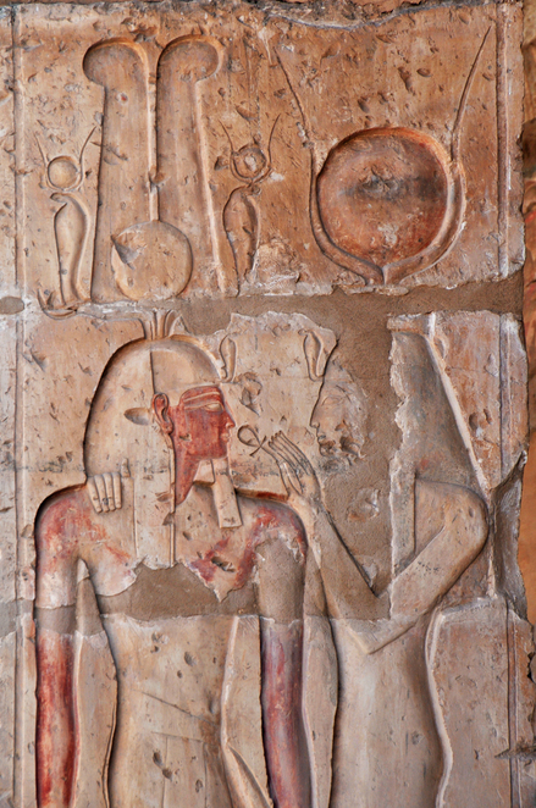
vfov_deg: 11.4
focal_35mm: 180
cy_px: 404
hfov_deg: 7.6
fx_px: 4034
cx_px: 268
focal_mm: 120
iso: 200
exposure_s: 1/320
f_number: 9
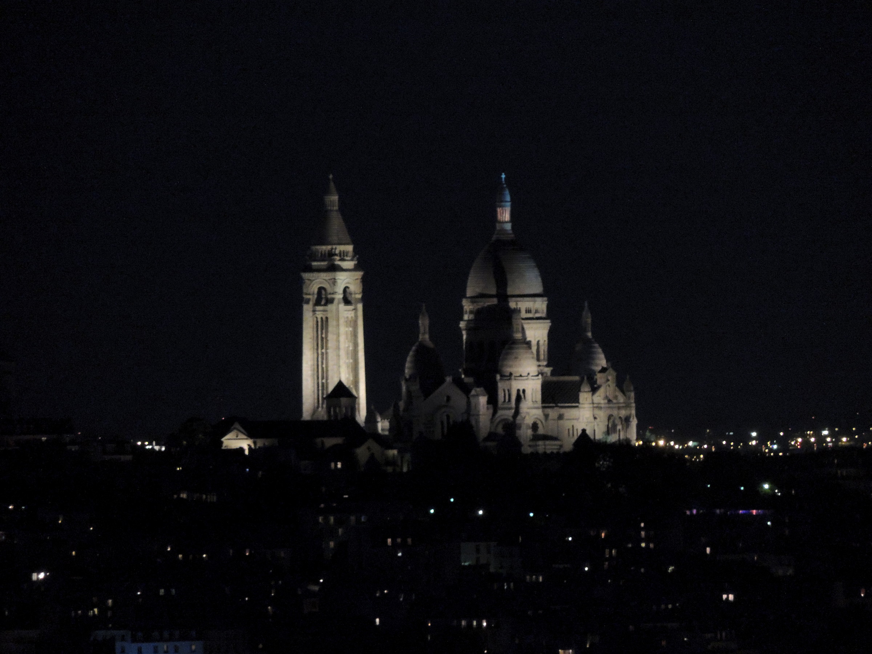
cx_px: 436
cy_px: 327
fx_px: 18893
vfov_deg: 2.0
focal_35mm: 750
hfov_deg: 2.6
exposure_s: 1/15
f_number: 5.1
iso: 1600
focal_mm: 133.7
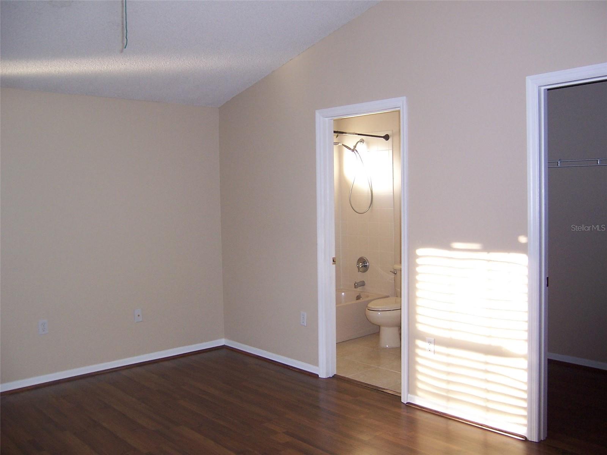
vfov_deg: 42.9
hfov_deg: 55.4
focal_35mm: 33
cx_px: 304
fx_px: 579
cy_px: 228
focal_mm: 5.5
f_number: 2.8
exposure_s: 1/60
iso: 140
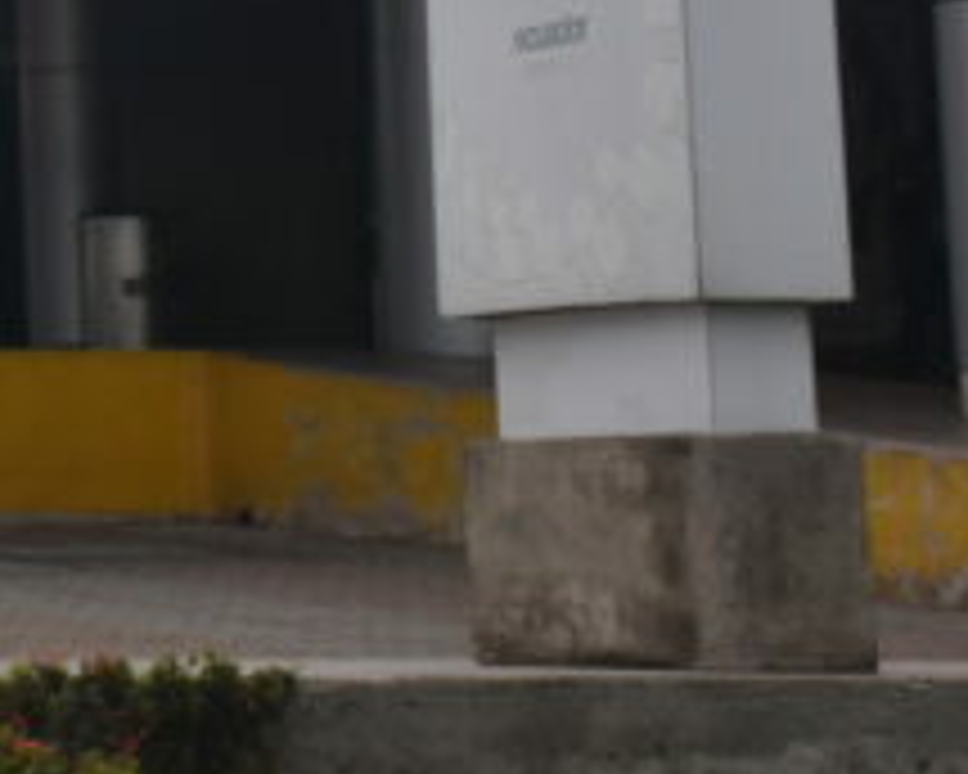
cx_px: -1157
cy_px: -308
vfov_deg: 6.5
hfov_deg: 7.8
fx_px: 6710
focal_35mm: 234
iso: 250
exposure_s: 1/250
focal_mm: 35
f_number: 14
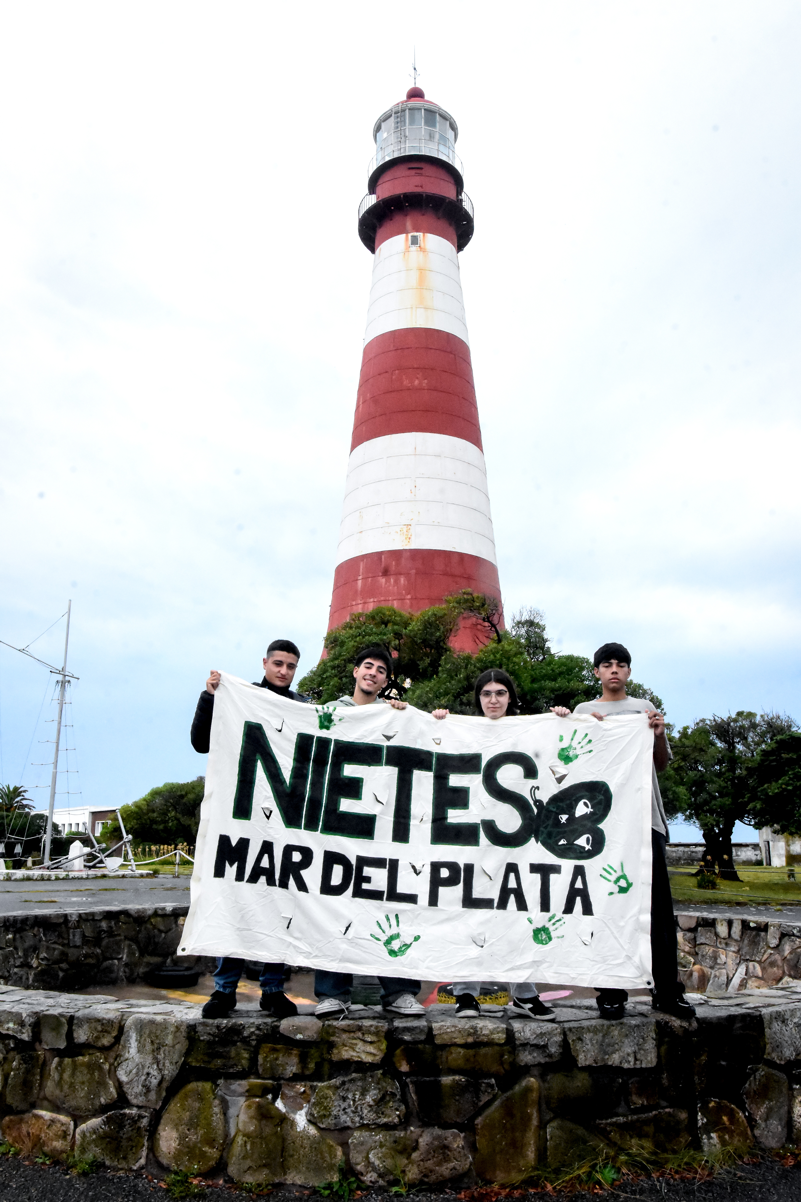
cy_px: 601
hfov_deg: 47.9
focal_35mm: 27
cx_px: 400
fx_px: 901
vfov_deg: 67.4
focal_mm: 18
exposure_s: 1/640
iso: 6400
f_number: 10
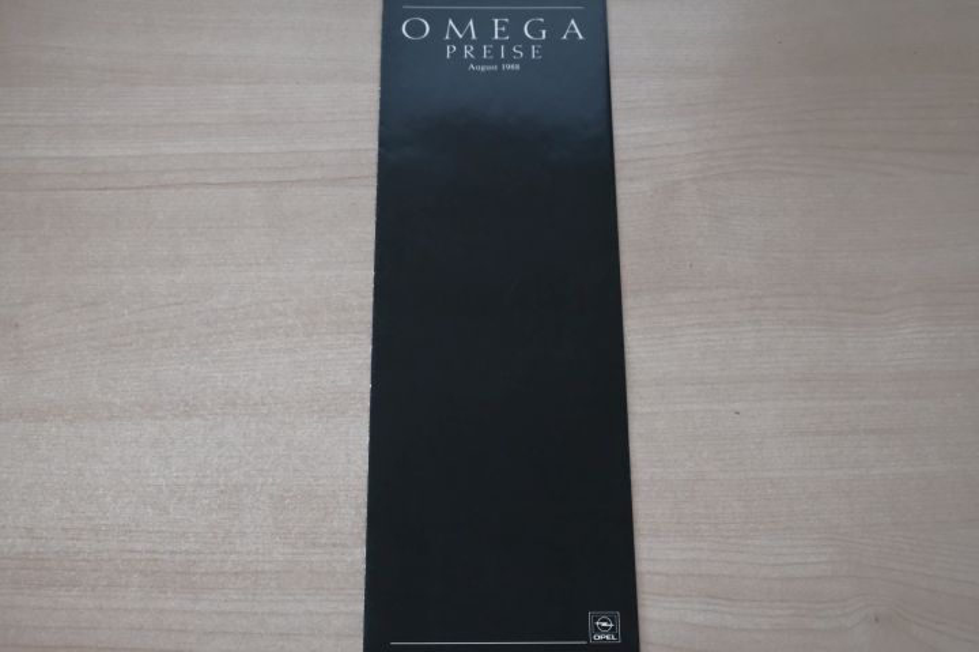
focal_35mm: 45
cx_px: 490
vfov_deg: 29.8
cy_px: 326
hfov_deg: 43.6
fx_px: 1223
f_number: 7.1
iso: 6400
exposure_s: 1/28
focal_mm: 30.2
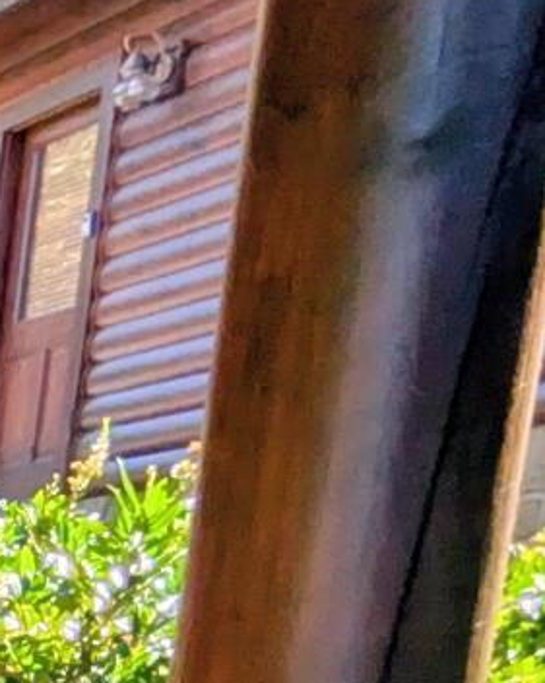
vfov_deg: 16.1
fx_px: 2019
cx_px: -1385
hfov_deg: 9.3
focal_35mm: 100
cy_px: 1242
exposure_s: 1/1783
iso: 54
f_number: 1.7
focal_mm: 2.02
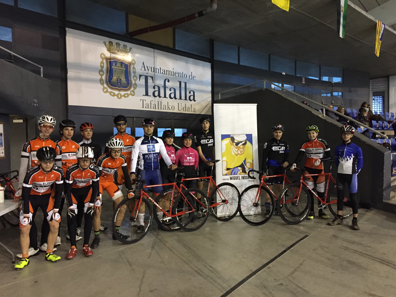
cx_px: 198
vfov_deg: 48.2
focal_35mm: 29
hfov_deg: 61.7
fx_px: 332
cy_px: 148
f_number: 2.2
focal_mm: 4.15
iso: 250
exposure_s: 1/17
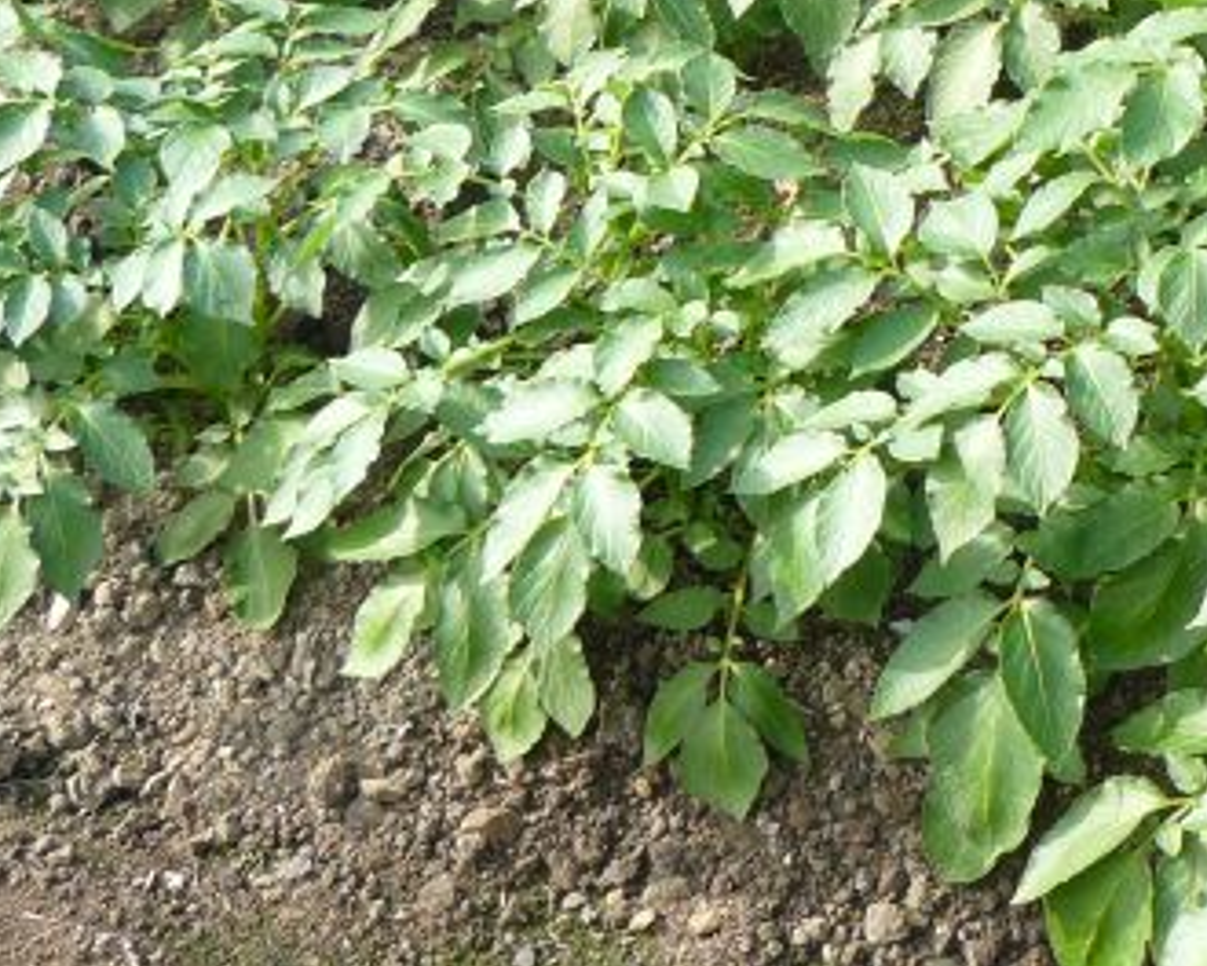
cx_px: 1039
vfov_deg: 13.7
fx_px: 3894
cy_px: -201
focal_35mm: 109
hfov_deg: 17.4
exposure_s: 1/160
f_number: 4
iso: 100
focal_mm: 6
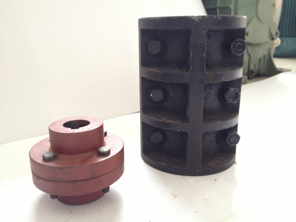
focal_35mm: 35
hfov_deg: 52.6
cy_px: 111
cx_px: 148
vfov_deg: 40.7
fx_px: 299
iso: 250
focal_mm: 4.28
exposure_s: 1/20
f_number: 2.4
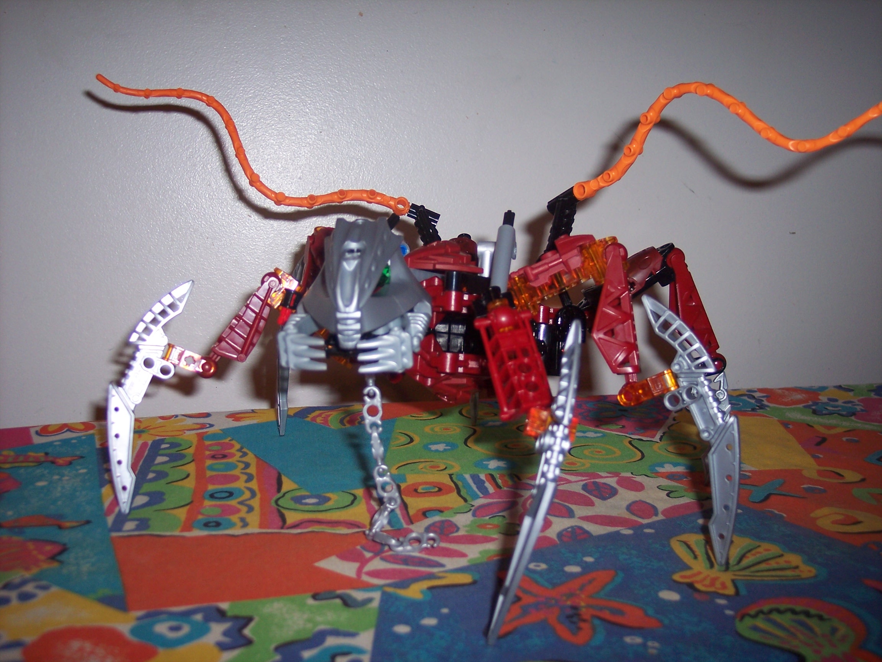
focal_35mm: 39
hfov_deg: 47.9
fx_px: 994
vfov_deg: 36.8
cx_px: 441
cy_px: 331
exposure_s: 1/60
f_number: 2.8
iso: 100
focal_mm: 8
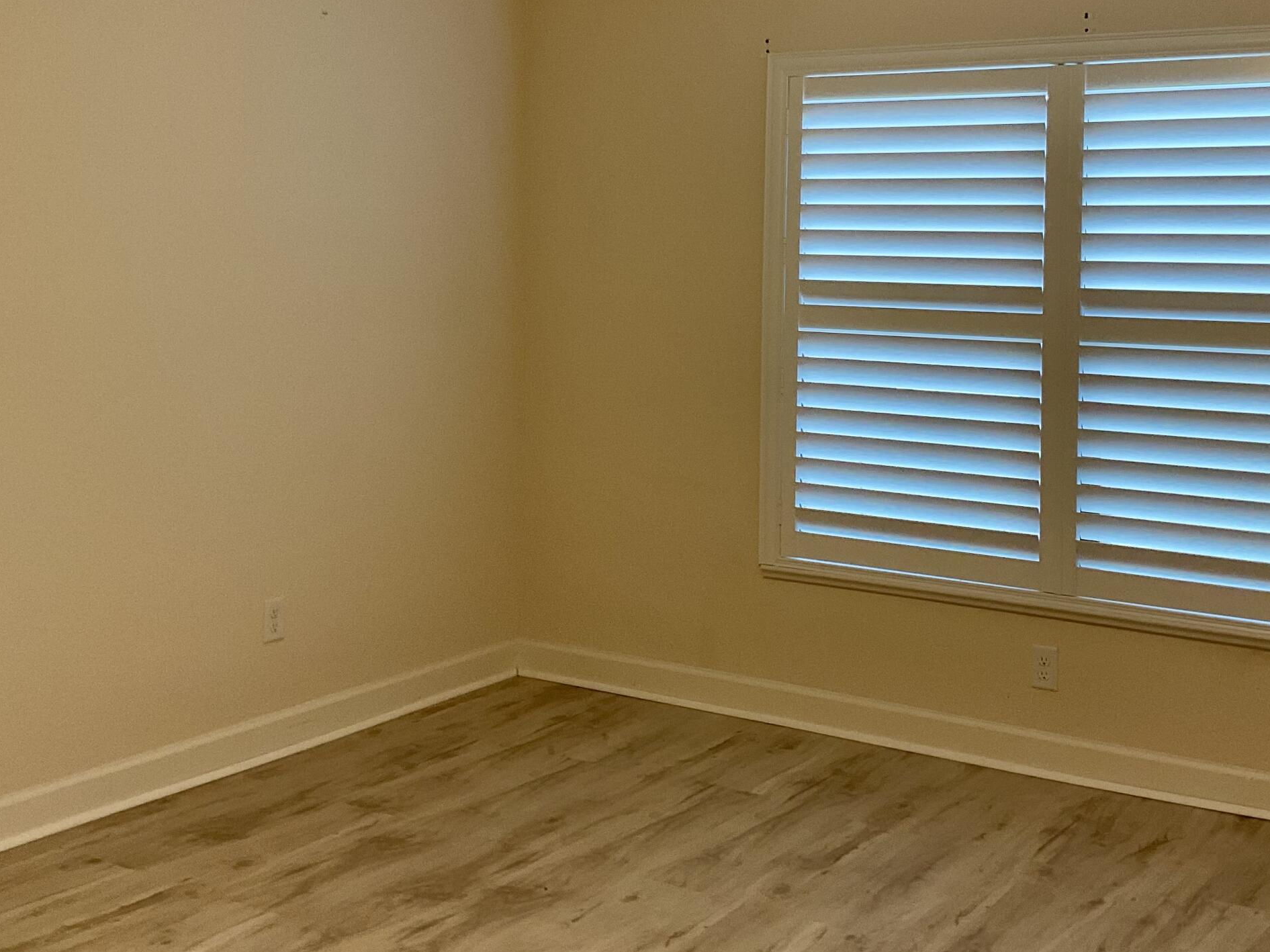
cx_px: 725
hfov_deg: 41.1
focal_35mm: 46
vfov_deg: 31.1
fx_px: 1688
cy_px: 267
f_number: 1.8
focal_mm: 3
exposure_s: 1/60
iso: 64
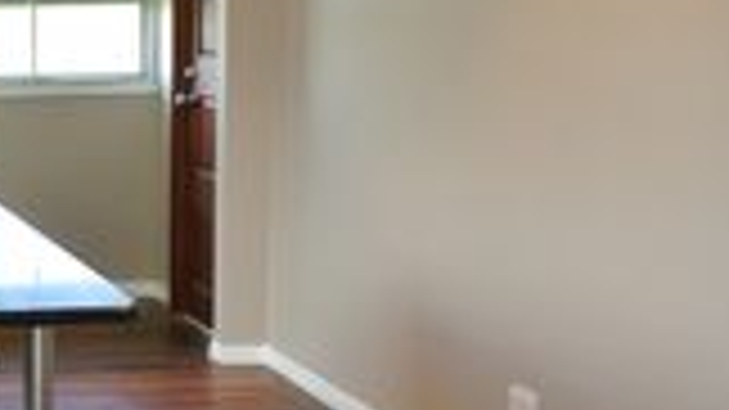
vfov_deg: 14.7
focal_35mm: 82
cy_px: 142
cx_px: -270
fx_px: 1585
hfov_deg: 22.6
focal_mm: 10
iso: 640
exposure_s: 1/60
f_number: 3.2
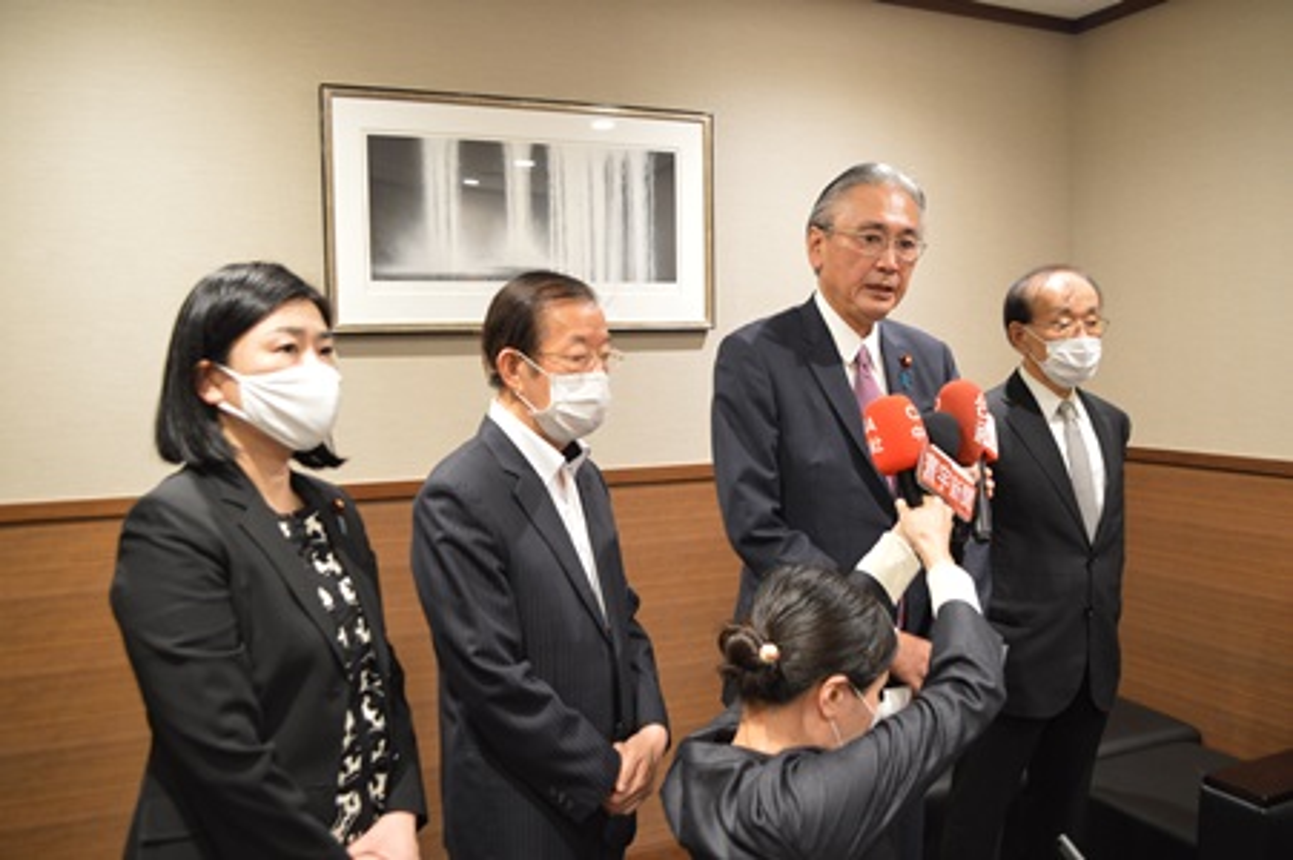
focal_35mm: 27
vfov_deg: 47.9
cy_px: 430
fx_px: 969
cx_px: 646
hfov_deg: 67.4
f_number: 3.5
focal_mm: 18
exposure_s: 1/15
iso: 720
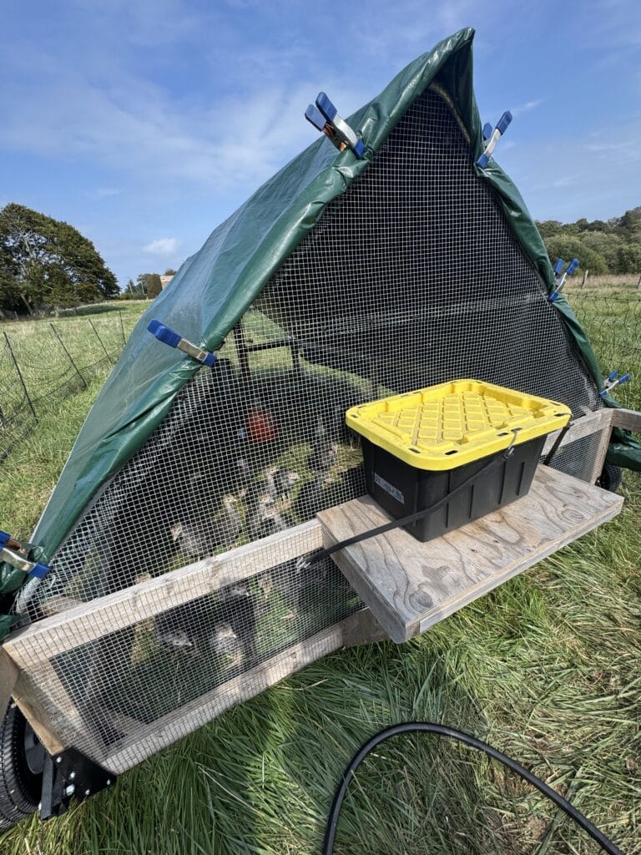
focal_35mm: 14
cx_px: 320
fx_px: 346
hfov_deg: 85.7
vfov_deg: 102.1
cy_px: 428
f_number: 2.2
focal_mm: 2.22
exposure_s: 1/771
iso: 40
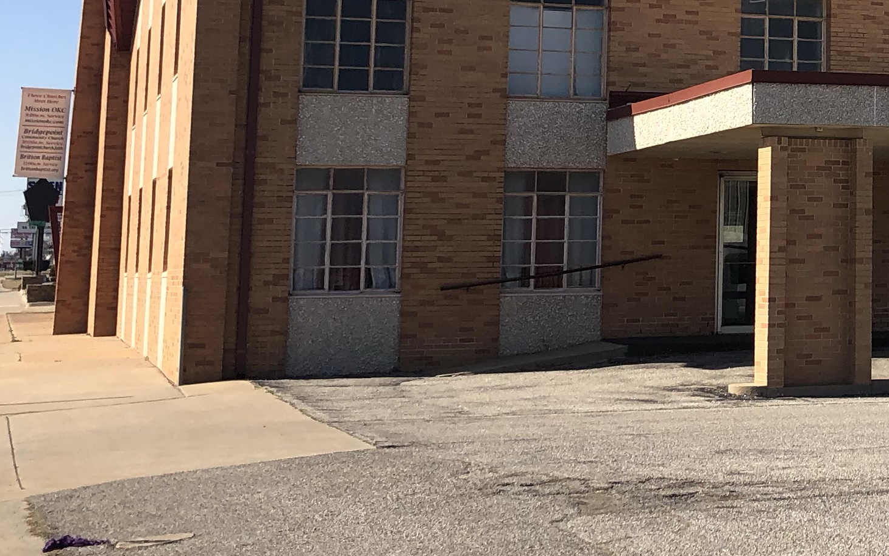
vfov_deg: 15.6
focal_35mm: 82
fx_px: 1987
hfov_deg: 23.8
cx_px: 955
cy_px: -29
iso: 20
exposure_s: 1/1946
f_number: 1.8
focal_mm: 3.99
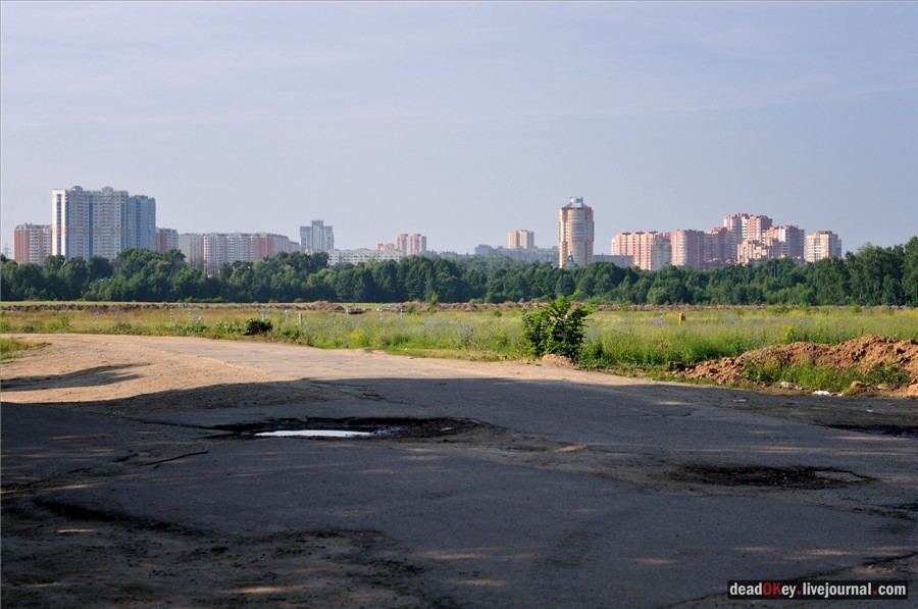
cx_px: 459
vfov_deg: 18.1
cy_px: 304
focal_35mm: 75
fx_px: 1909
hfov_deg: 27.0
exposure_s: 1/800
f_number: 4.5
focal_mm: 50
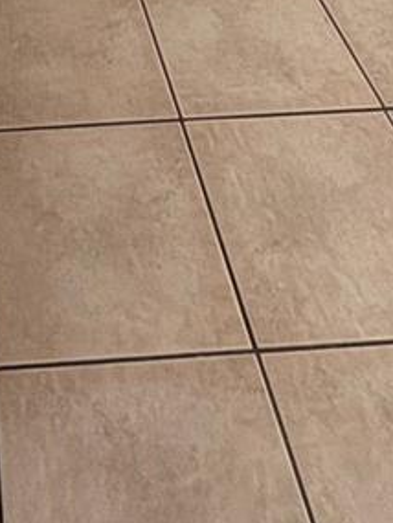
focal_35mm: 59
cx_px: -39
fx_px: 892
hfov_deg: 23.3
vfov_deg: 22.8
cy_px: -356
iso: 200
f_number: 2.2
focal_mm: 2.22
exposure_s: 1/84
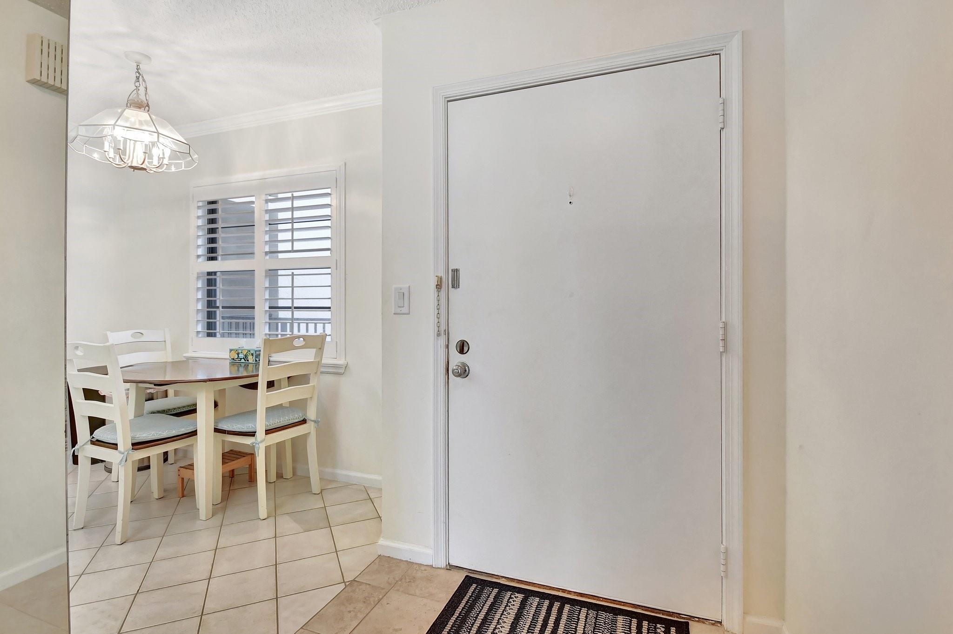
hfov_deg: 100.4
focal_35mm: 15
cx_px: 476
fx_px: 397
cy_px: 317
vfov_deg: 77.2
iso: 1000
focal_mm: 10
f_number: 8
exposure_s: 1/8
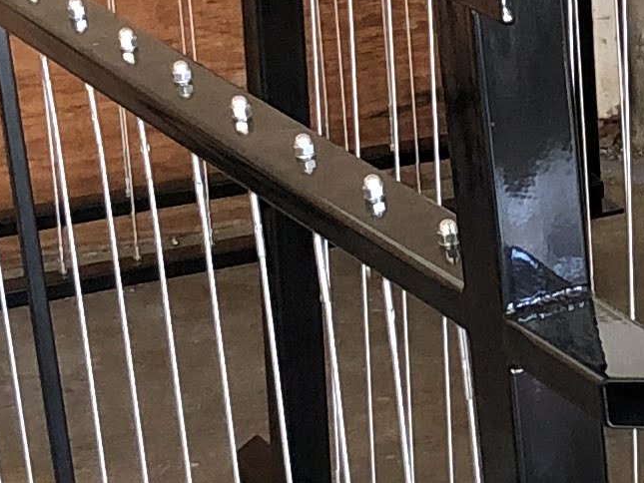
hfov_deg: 11.0
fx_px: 3256
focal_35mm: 175
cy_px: 332
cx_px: 888
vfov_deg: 8.5
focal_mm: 3.99
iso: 100
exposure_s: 1/15
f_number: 1.8
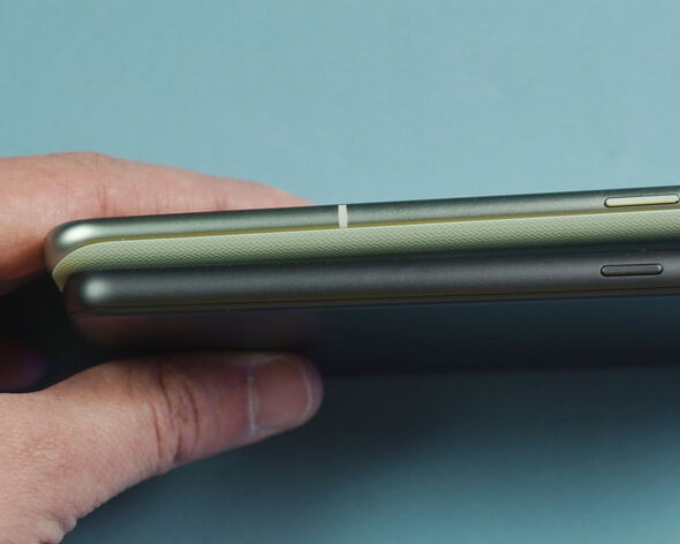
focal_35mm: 107
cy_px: 262
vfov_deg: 14.4
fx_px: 2153
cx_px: 526
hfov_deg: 17.8
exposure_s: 1/160
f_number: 5.6
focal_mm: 70
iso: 640
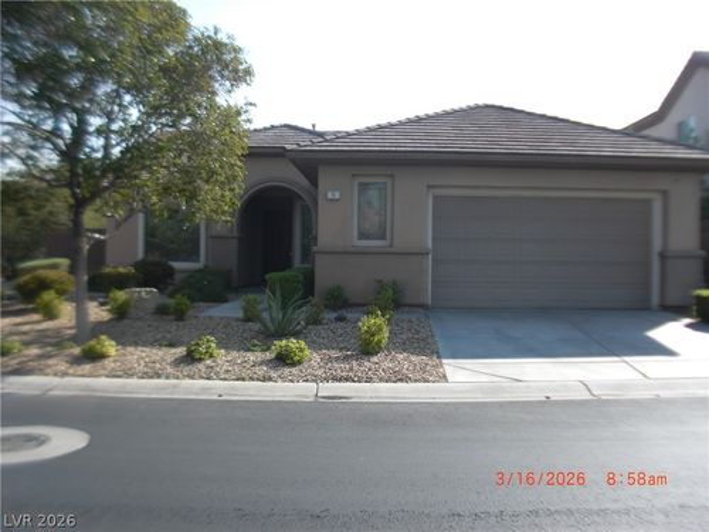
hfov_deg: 51.4
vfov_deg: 39.7
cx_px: 354
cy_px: 266
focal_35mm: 36
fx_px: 737
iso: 50
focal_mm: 6.3
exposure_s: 1/640
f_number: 2.8
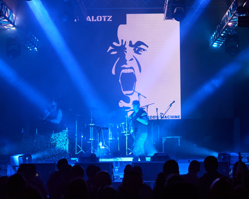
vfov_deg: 13.2
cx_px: 119
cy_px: 100
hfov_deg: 16.4
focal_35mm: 117
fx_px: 862
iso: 1600
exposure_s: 1/250
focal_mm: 103
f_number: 4
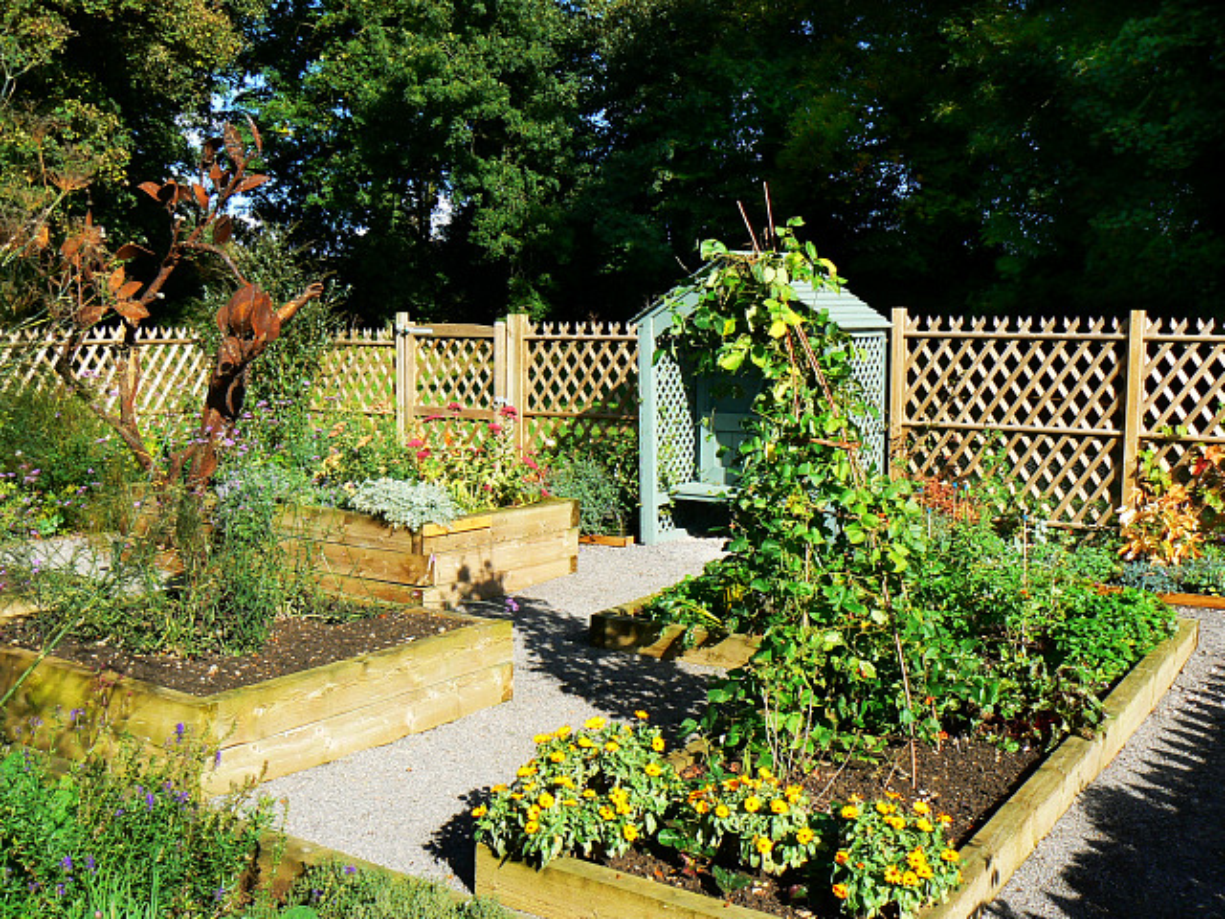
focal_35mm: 36
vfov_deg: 39.7
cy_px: 460
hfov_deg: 51.4
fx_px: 1274
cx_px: 612
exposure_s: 1/250
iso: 80
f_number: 5.6
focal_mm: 6
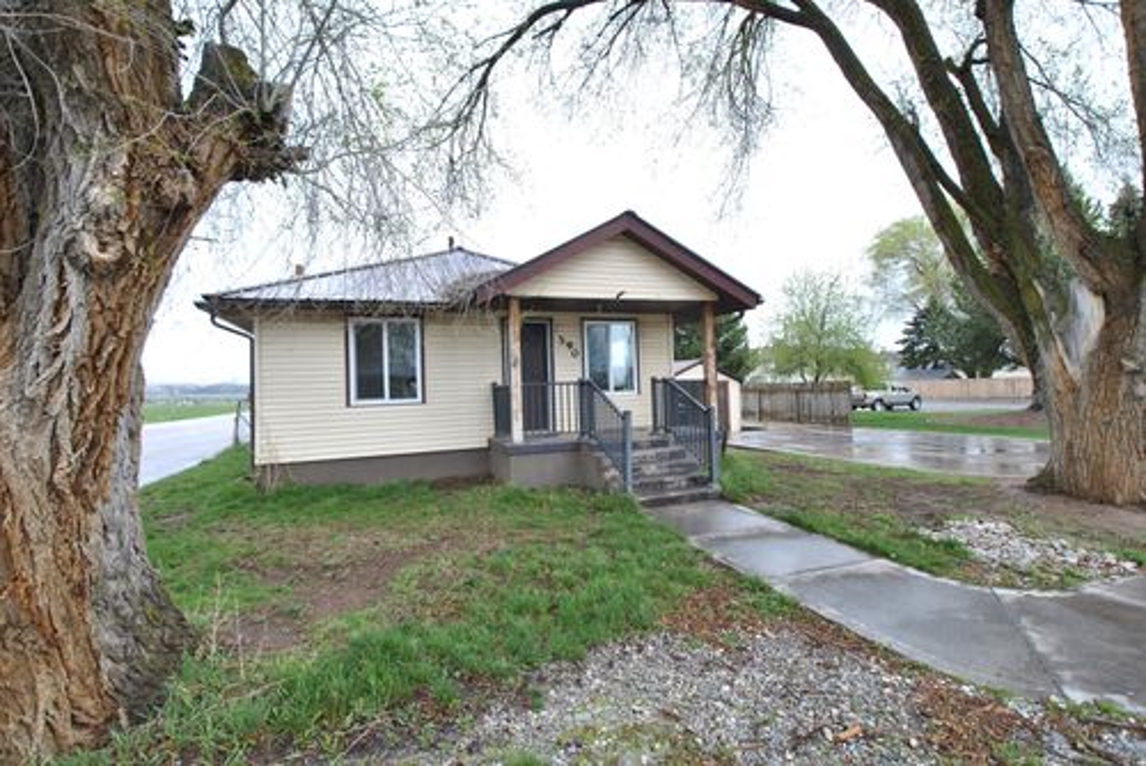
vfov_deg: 77.4
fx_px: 478
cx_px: 573
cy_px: 383
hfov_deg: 100.4
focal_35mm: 15
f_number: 6.3
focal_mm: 10
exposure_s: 1/160
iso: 100
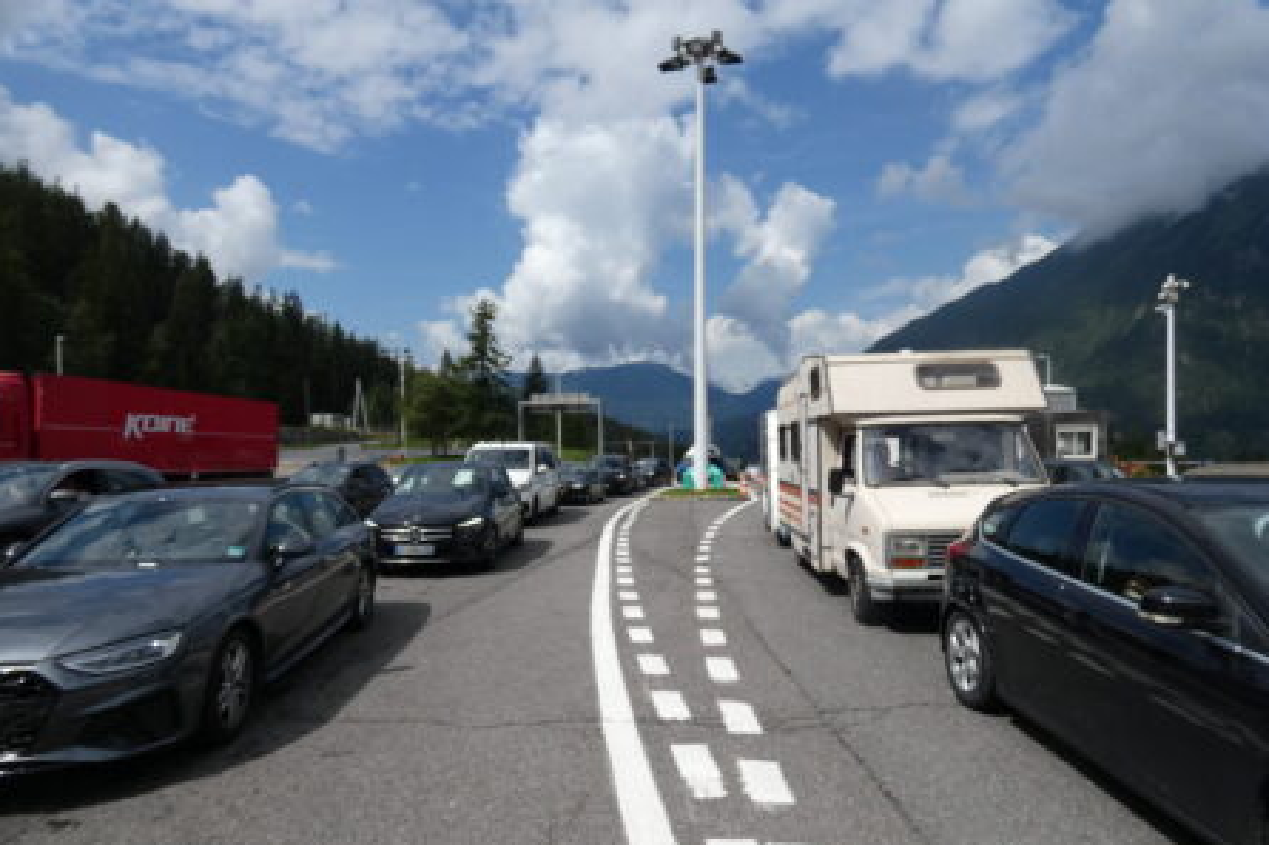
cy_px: 458
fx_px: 740
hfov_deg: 81.2
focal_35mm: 21
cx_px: 634
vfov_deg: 59.4
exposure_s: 1/2500
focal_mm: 3.6
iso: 80
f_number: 2.8
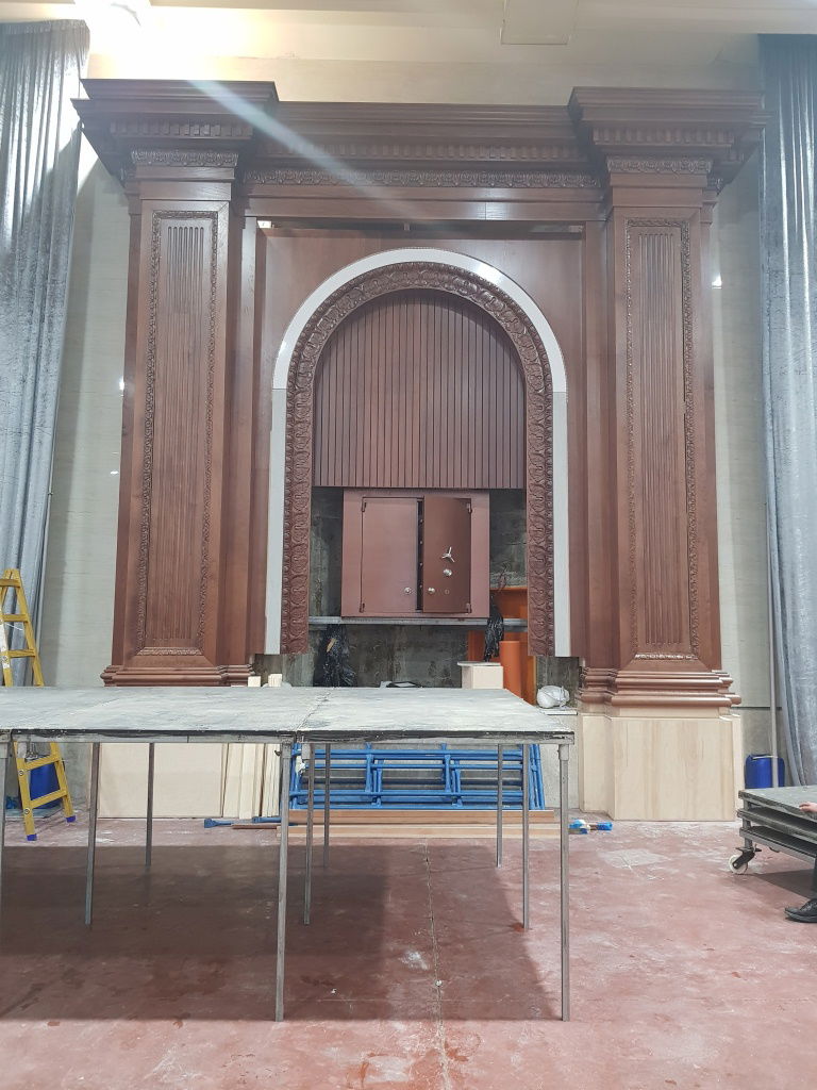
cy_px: 545
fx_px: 818
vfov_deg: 67.3
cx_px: 408
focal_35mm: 26
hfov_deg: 53.1
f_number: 1.7
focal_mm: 4.2
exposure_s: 1/33
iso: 160
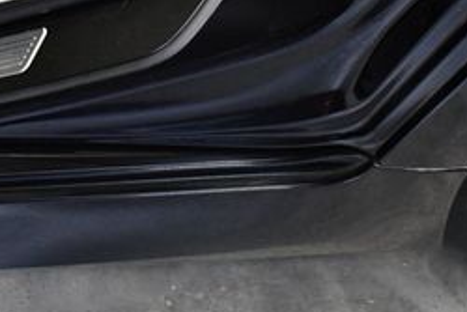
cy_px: -22
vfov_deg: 14.6
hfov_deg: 21.9
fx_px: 1194
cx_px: 120
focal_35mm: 92
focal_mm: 18
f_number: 3.5
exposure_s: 1/125
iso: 2500
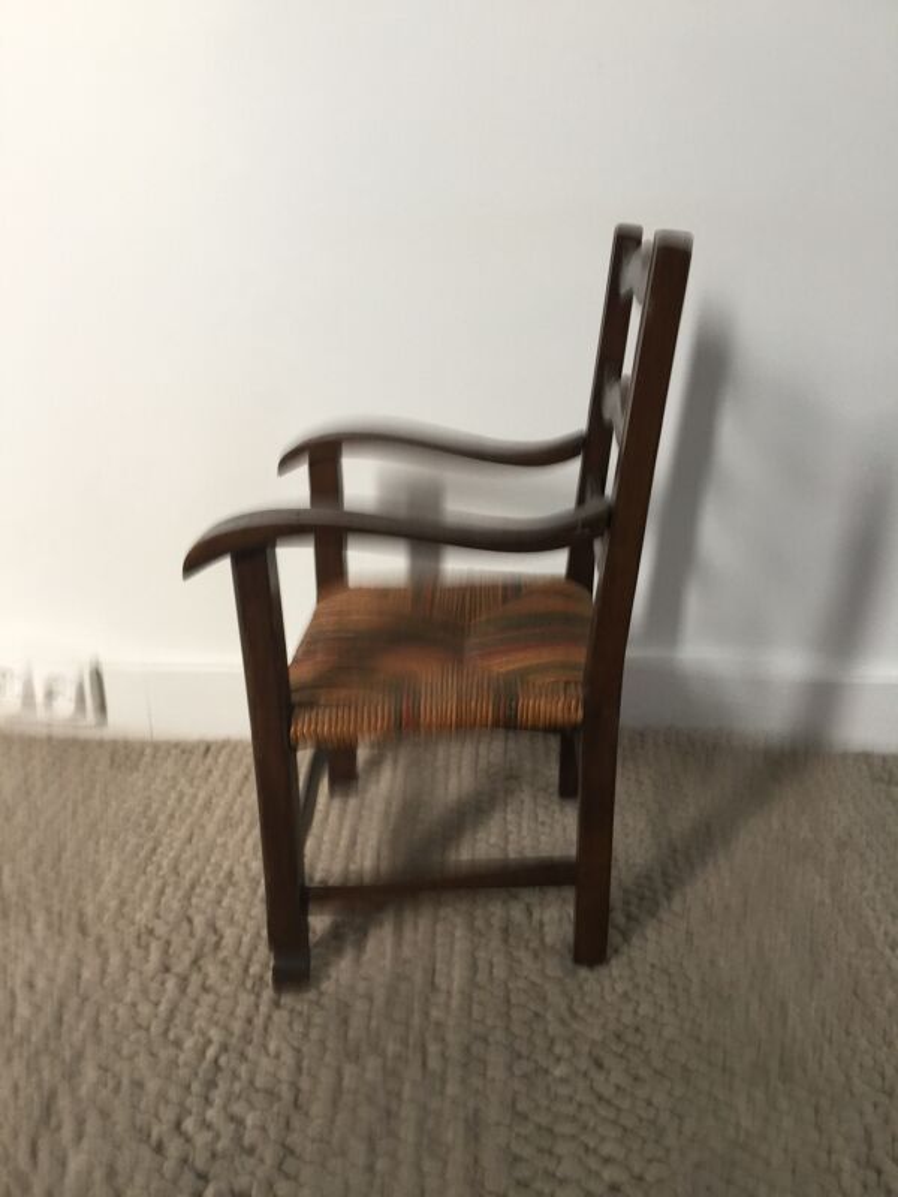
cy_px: 598
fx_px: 1003
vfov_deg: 61.7
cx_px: 449
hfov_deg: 48.2
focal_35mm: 29
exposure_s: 1/33
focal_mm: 4.15
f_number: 2.2
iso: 32
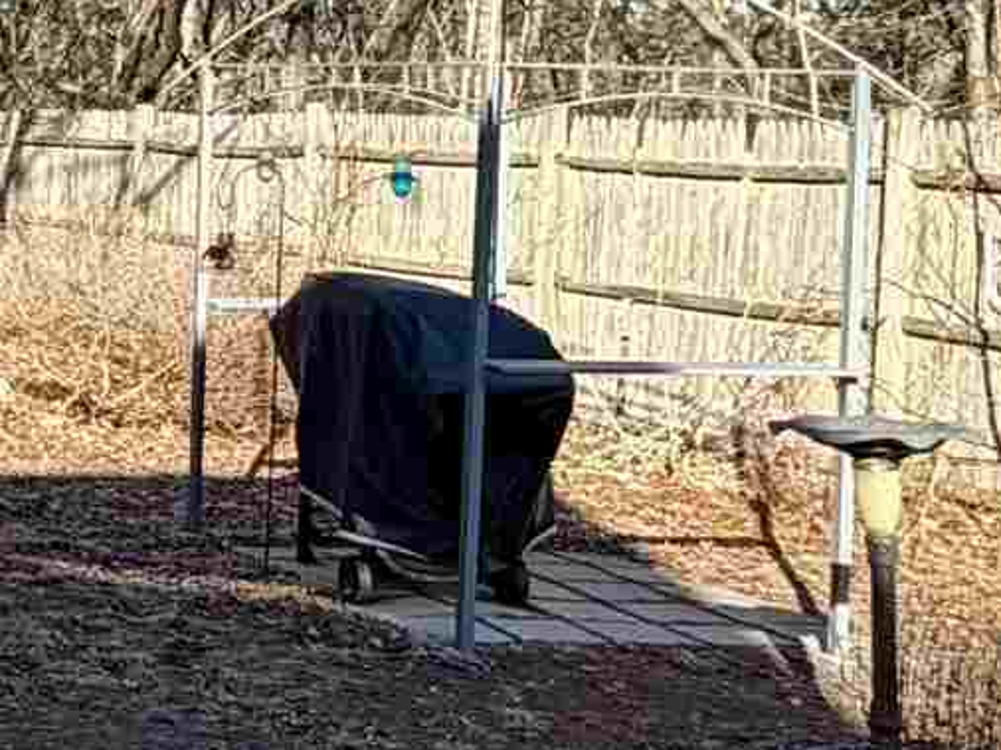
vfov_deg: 17.2
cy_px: 172
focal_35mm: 85
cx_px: -744
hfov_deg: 18.5
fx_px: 2457
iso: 40
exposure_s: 1/579
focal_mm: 2.22
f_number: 2.2
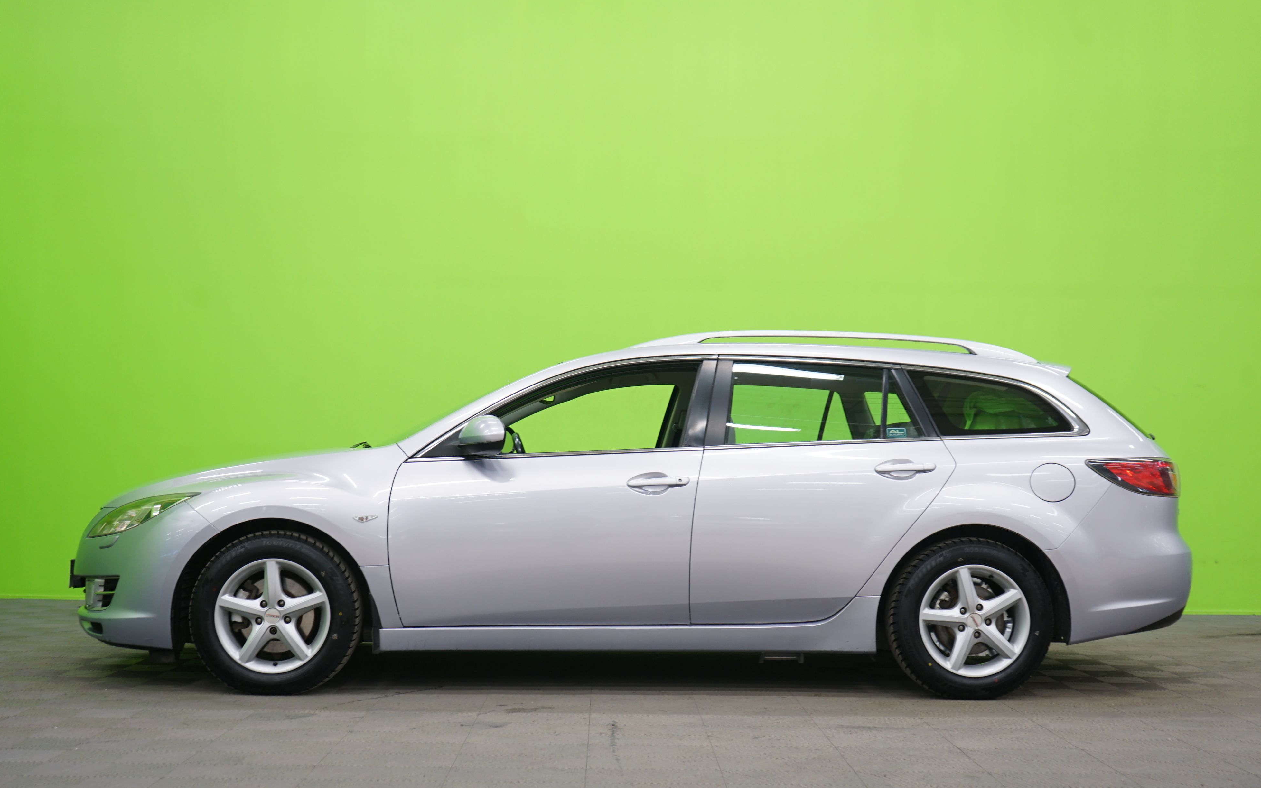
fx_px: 1478
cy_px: 419
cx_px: 631
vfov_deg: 29.9
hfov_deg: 46.2
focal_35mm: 43
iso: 400
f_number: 4.5
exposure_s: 1/8
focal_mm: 42
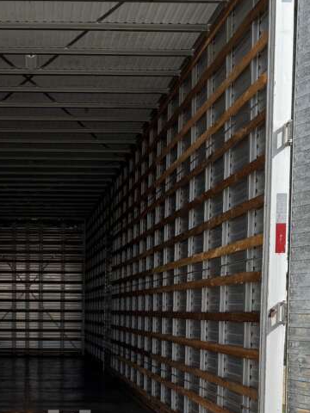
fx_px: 645
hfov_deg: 26.2
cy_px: 345
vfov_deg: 34.2
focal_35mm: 54
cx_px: 33
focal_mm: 6.76
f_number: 1.78
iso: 80
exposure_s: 1/2445
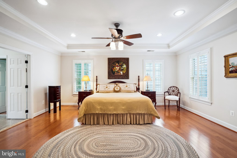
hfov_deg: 96.7
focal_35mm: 16
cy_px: 79
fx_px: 105
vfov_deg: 73.7
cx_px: 118
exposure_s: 1/1.25
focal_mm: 16
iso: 100
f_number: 8
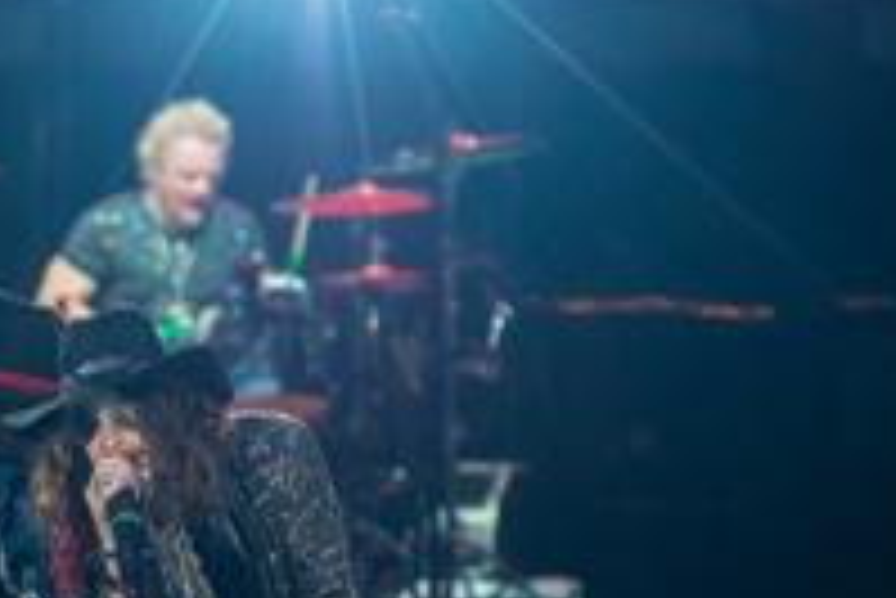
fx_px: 18032
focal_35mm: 724
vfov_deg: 1.9
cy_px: 627
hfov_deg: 2.8
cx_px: -18
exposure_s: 1/500
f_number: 4.5
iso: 500
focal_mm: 200
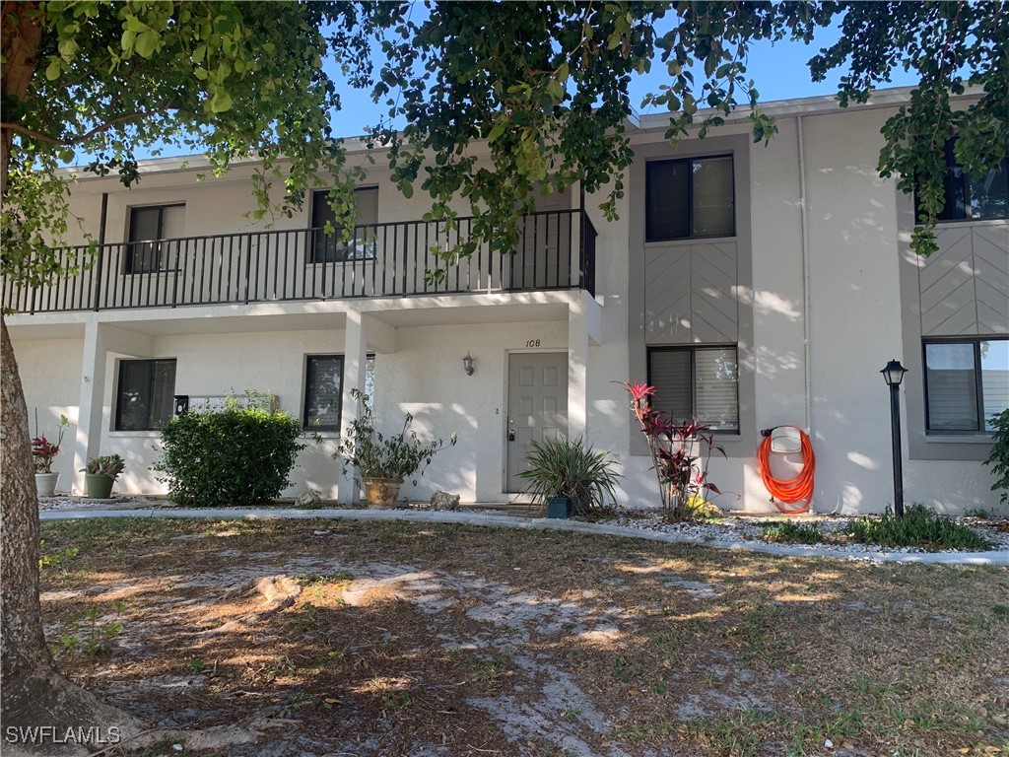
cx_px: 504
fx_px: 758
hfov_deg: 67.3
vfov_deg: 53.1
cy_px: 378
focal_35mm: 26
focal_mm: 4.25
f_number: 1.8
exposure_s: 1/150
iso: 25
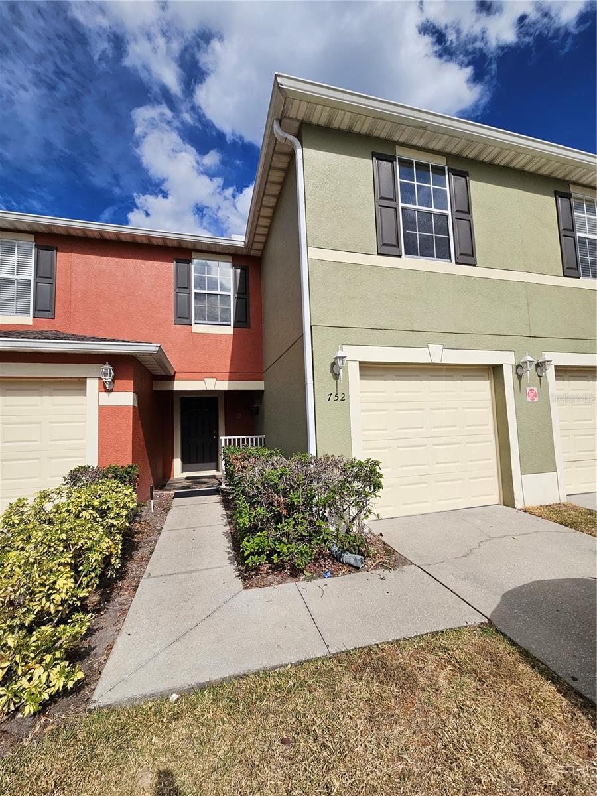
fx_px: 299
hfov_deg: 89.9
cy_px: 398
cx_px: 298
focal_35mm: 13
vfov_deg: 106.2
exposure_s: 1/5172
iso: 50
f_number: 2.2
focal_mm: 2.2
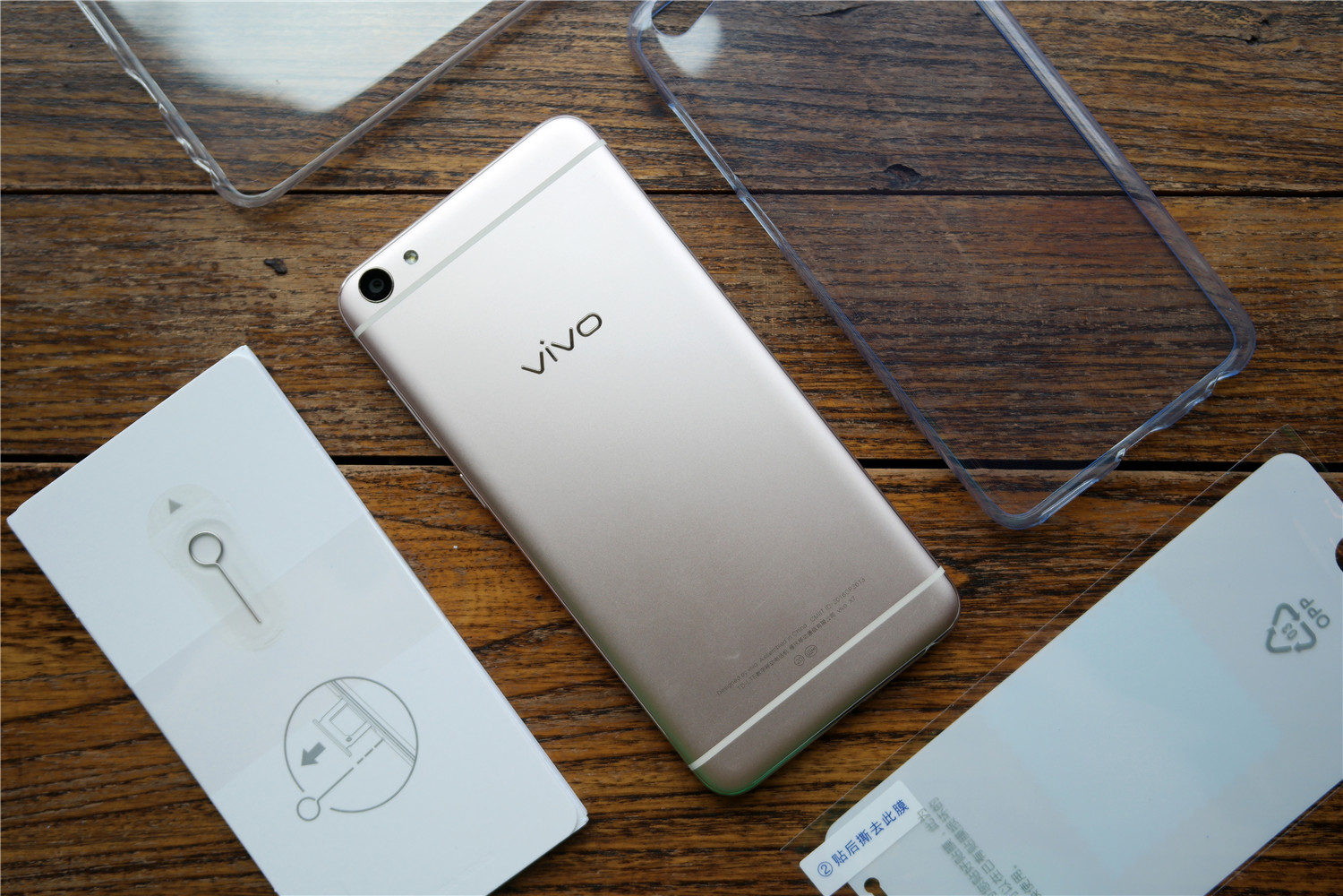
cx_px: 672
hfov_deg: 53.1
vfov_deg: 36.9
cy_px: 448
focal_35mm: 36
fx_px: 1343
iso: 100
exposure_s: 1/320
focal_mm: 24
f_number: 3.5
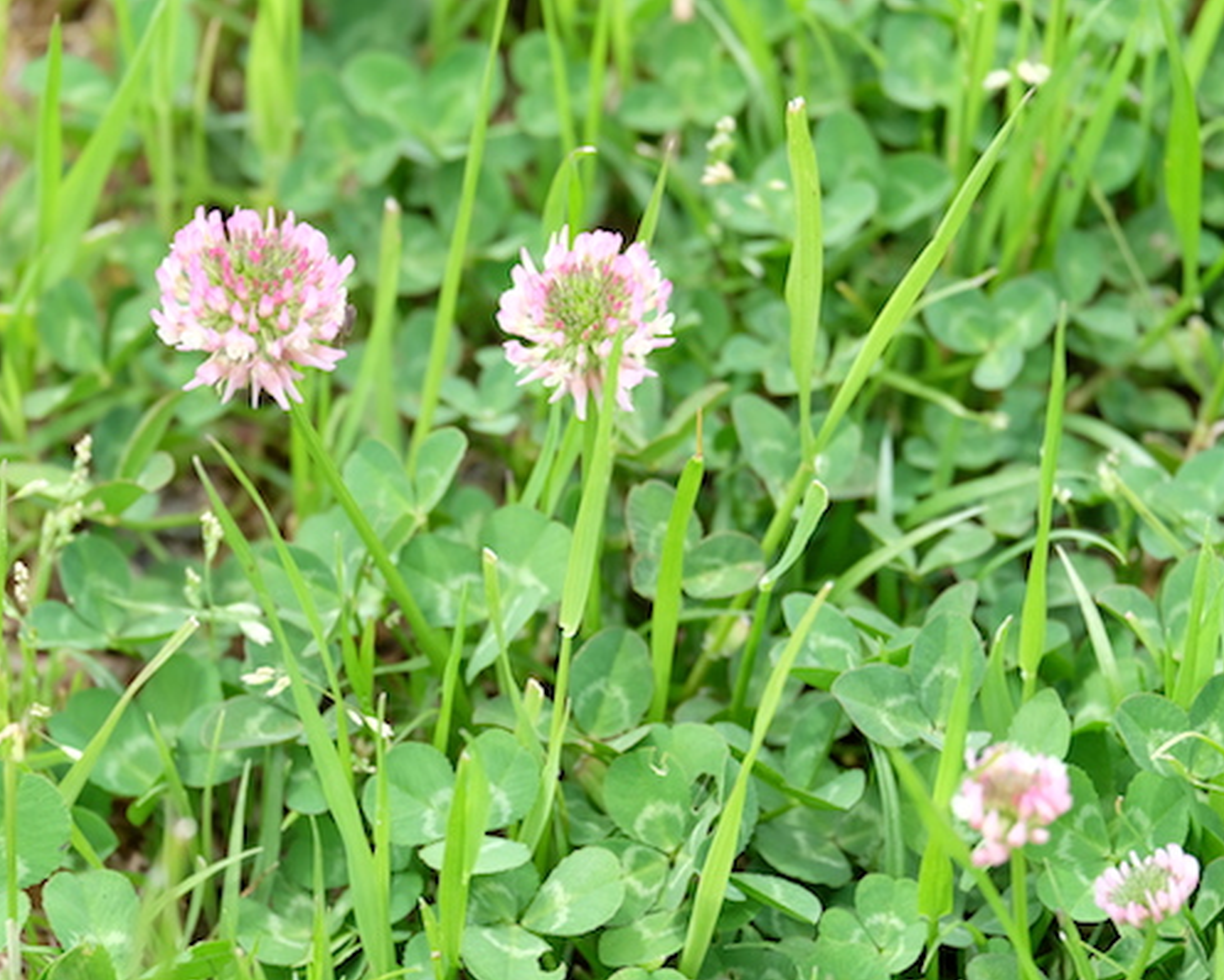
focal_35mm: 291
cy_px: 490
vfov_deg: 5.3
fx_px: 10546
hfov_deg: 6.6
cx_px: 584
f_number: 6.4
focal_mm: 171.6
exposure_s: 1/125
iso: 200
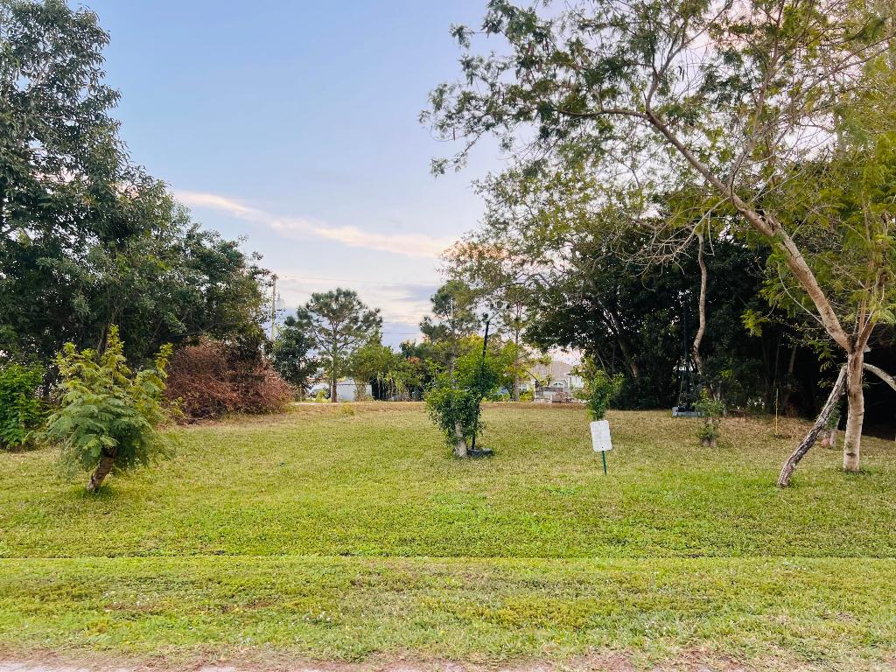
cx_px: 448
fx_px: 673
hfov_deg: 67.3
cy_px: 336
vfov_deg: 53.1
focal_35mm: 26
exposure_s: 1/121
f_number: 1.5
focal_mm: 5.7
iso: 32
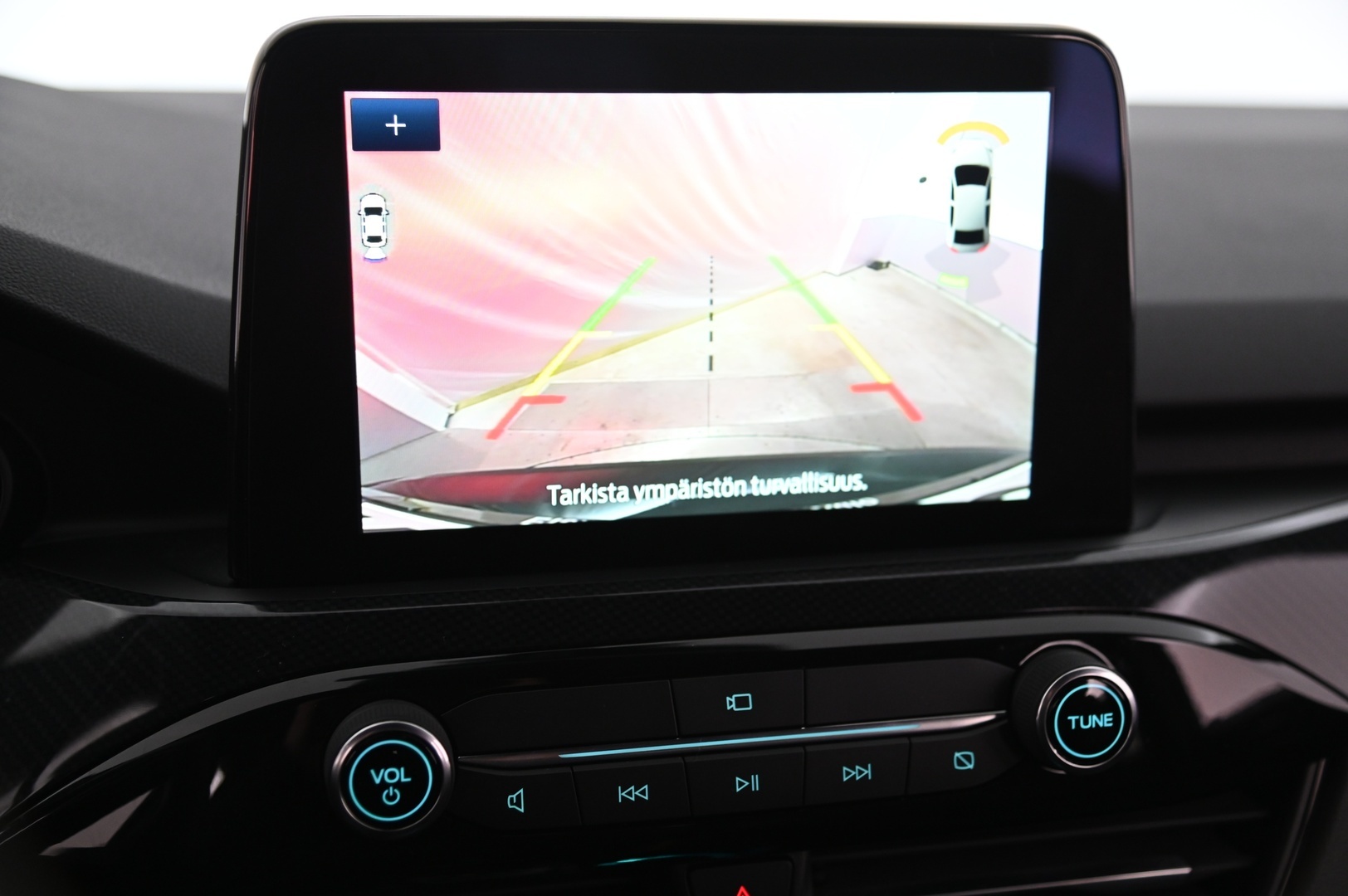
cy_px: 448
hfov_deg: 41.1
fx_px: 1796
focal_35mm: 48
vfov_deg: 28.0
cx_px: 674
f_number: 4
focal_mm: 48
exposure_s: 1/30
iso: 2000
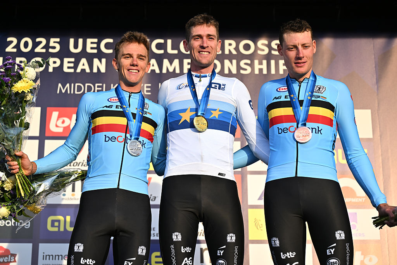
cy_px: 132
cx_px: 198
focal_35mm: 70
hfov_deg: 28.8
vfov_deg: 19.5
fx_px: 772
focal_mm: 70
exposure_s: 1/2000
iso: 400
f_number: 3.2
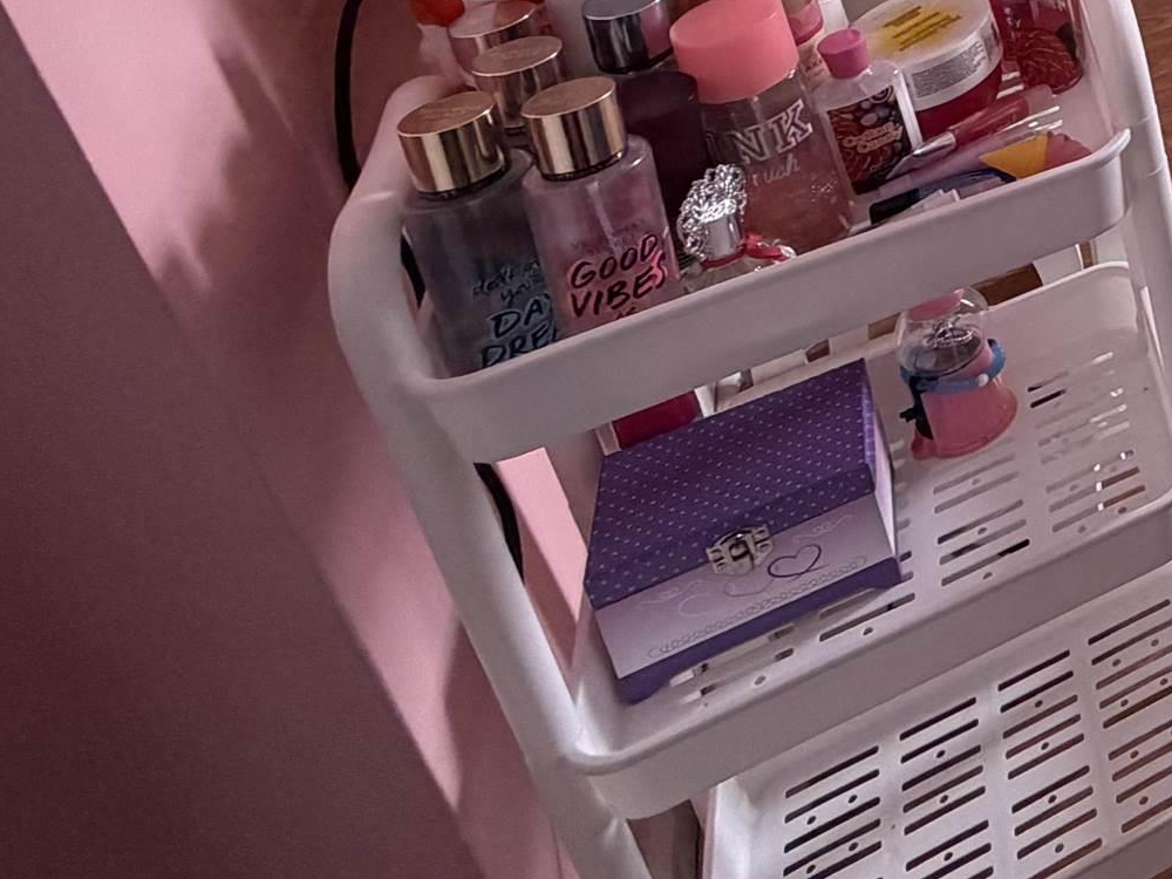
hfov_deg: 27.8
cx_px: 1794
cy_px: -364
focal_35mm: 43
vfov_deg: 26.4
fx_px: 1456
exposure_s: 1/121
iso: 250
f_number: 2.2
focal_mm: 2.22
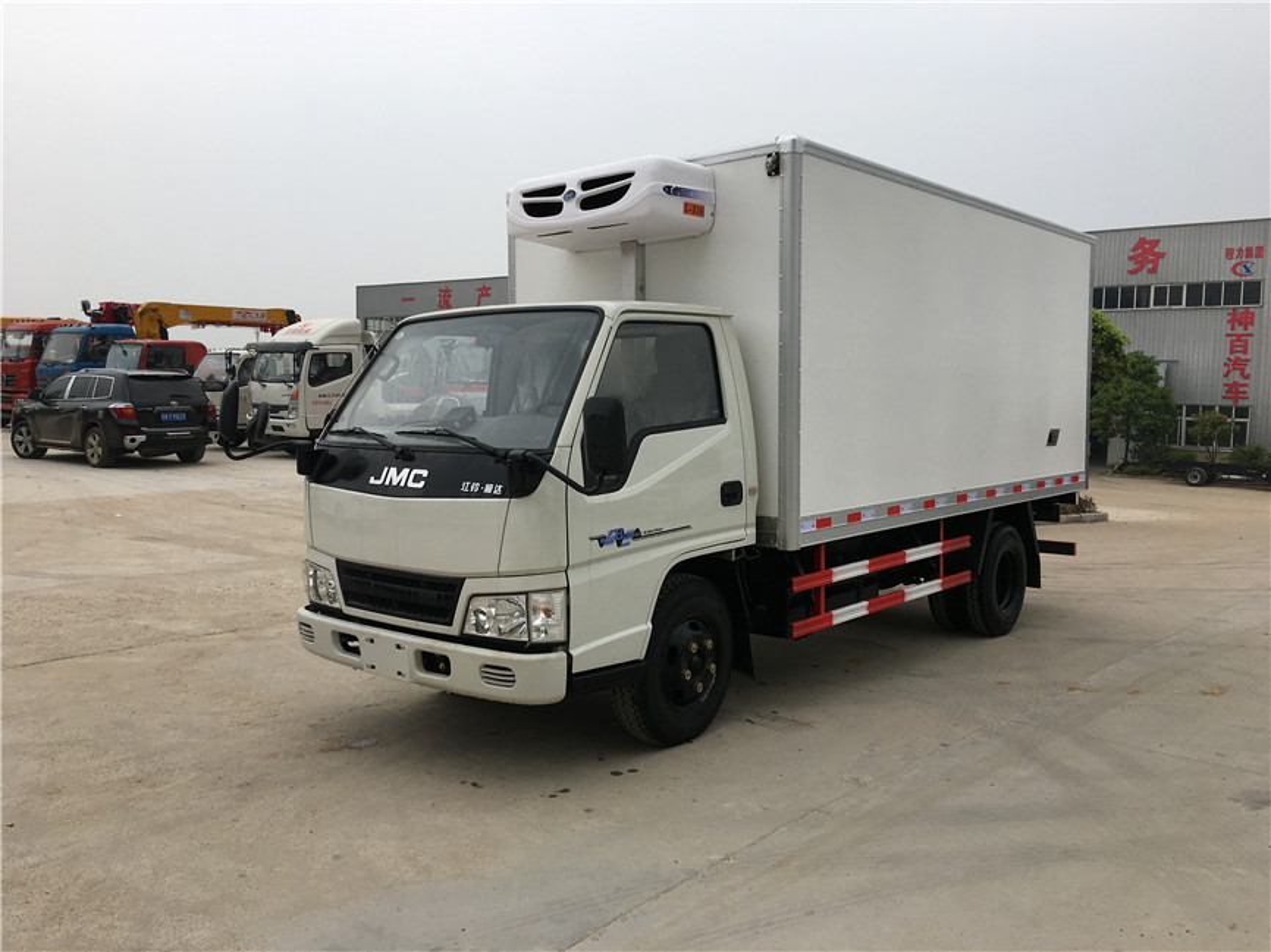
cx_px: 636
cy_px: 476
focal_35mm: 29
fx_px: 1065
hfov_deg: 61.7
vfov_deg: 48.2
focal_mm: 4.15
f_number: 2.2
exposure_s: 1/578
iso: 25
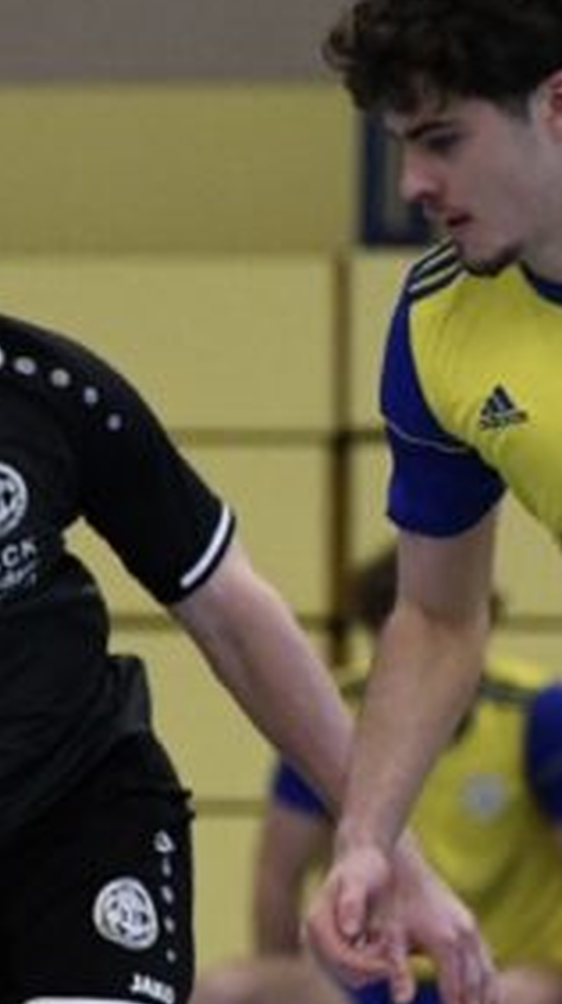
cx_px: 822
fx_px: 13658
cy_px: 904
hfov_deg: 2.4
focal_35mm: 514
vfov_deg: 4.2
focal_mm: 135
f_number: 2.8
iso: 8000
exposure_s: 1/1600
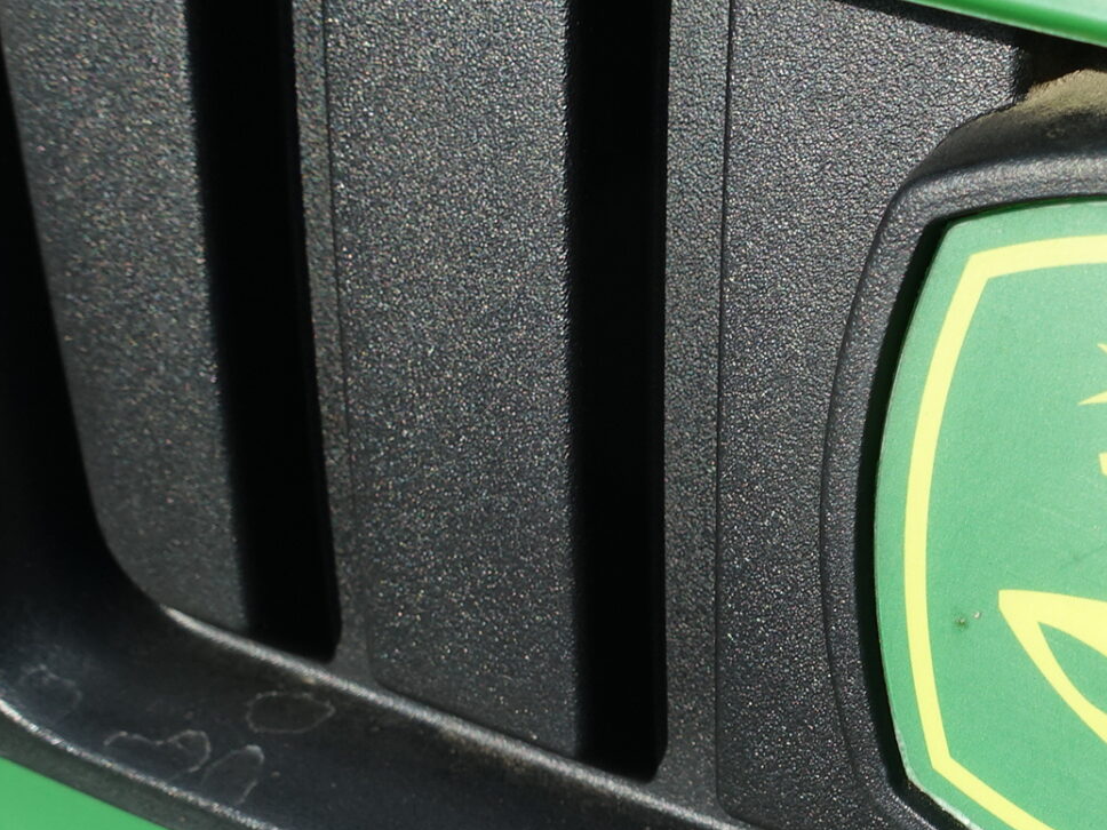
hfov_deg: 27.5
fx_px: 1951
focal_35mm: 61
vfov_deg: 23.6
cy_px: 701
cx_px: 1363
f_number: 4
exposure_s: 1/100
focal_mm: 8.8
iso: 125
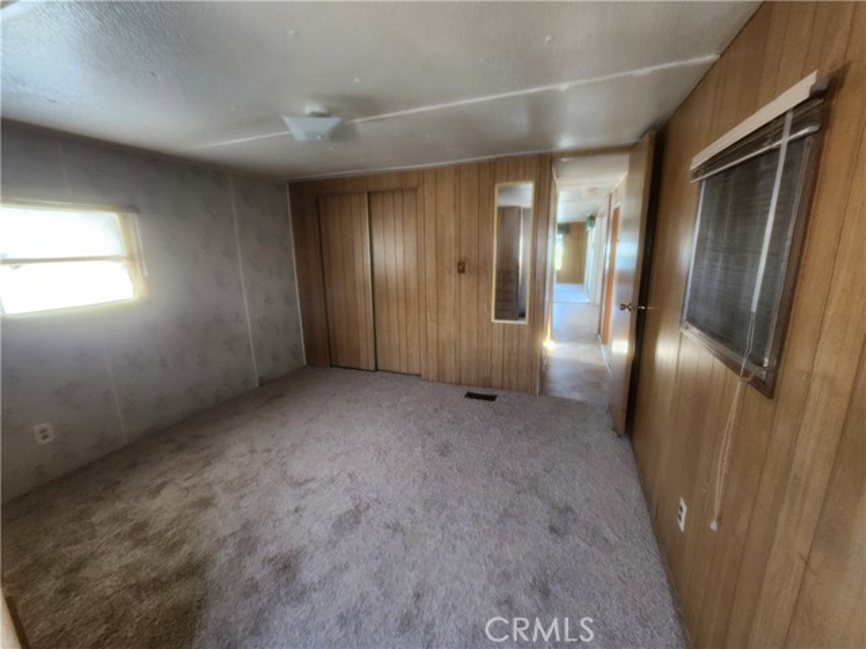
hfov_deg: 106.2
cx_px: 433
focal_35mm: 13
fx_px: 325
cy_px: 324
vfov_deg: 89.9
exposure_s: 1/30
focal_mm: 2.2
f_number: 2.2
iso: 400
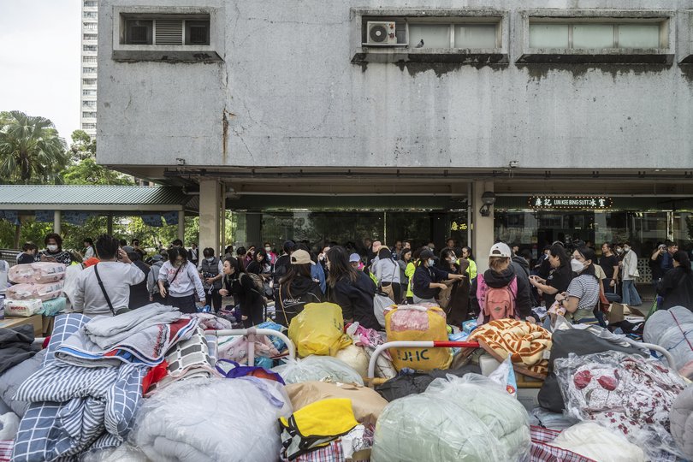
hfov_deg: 63.7
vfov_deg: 45.0
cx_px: 346
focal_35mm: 29
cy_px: 231
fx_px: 558
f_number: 5
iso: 400
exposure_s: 1/640
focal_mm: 29
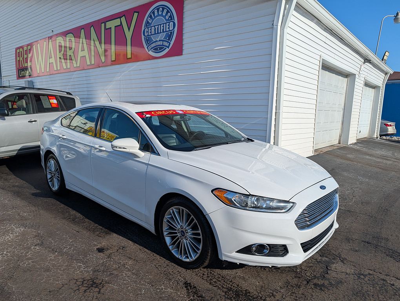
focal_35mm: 24
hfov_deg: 71.5
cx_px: 200
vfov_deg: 56.9
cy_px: 150
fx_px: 278
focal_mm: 6.9
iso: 21
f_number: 1.68
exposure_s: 1/2075
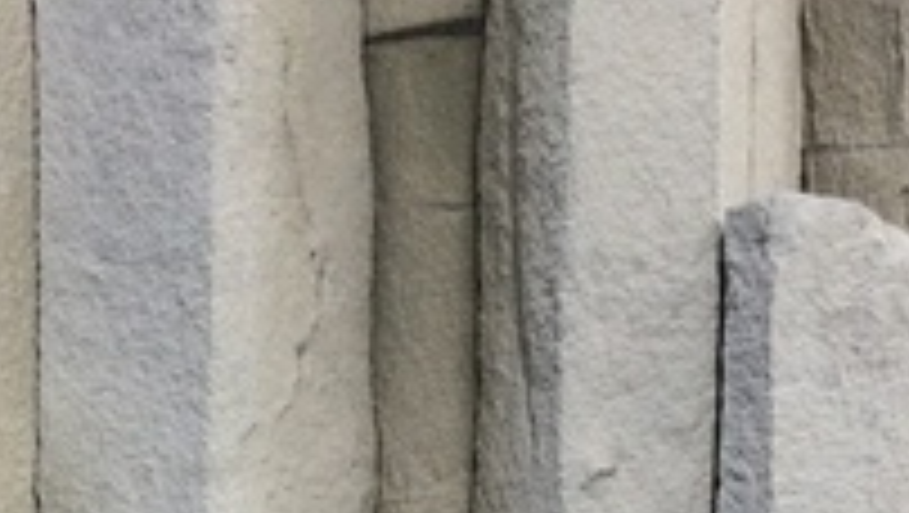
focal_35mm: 120
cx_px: 54
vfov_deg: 8.7
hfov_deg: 17.5
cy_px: 1436
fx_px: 2895
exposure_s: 1/348
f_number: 2.2
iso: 32
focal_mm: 4.15
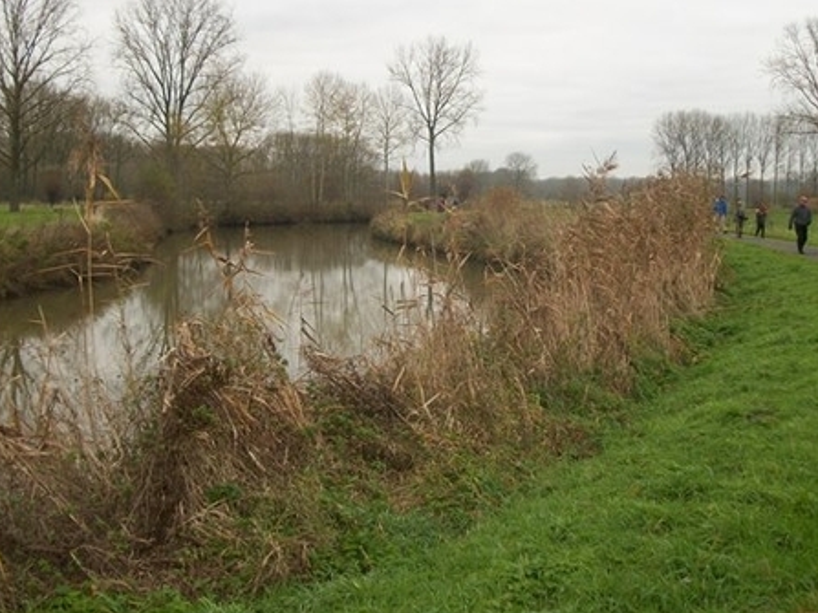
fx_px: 1016
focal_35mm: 43
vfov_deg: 33.3
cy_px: 214
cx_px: 412
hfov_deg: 43.9
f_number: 2.9
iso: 80
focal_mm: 5.7
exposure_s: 1/200
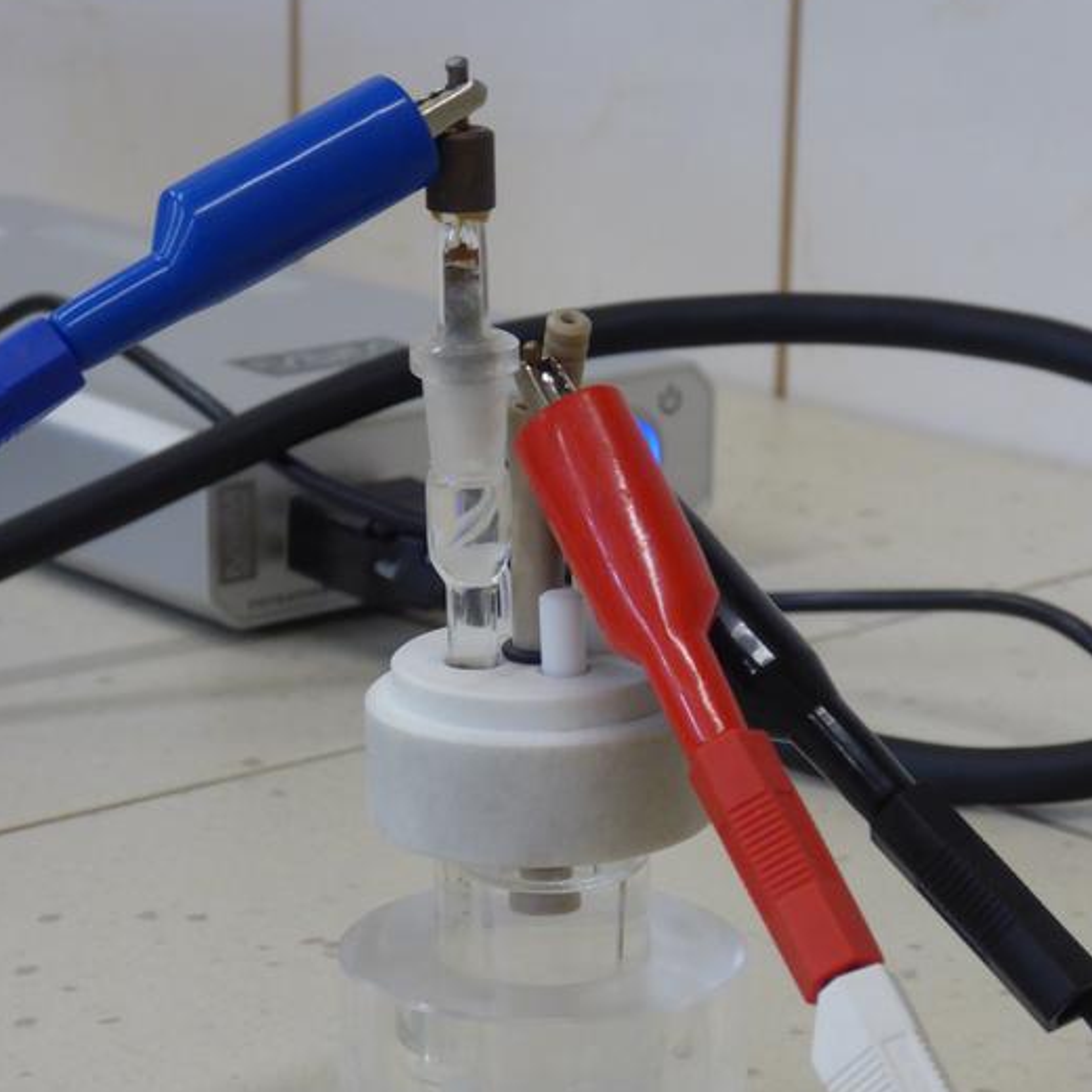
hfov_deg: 17.4
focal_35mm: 100
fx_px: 3569
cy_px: 672
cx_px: 543
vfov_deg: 17.4
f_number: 4.8
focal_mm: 15
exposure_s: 1/50
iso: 400
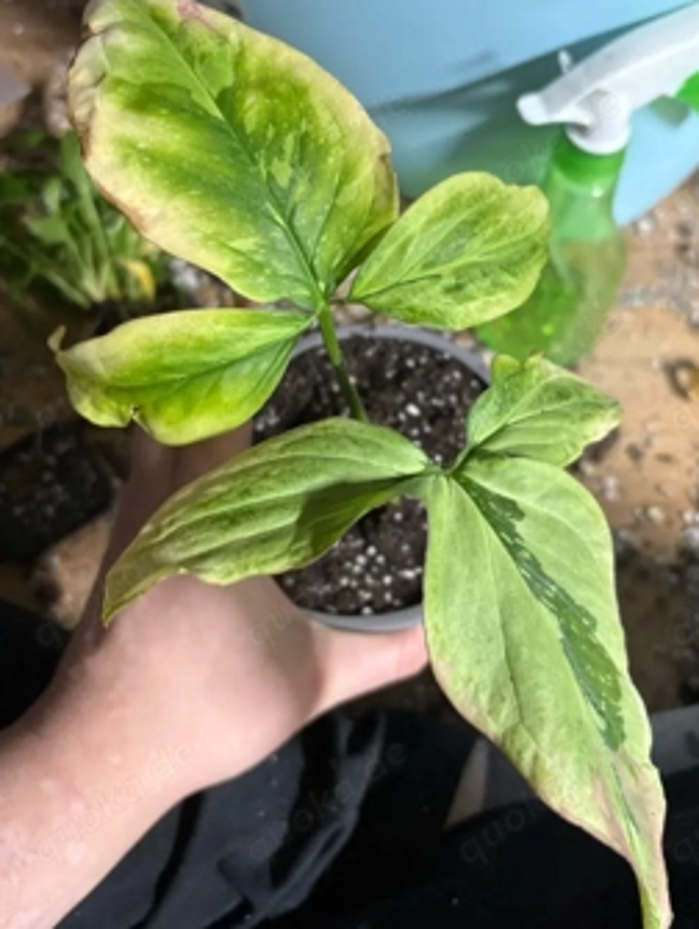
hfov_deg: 45.5
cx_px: 386
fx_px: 833
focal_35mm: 31
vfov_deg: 58.1
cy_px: 399
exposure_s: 1/50
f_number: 1.6
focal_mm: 5.96
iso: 125
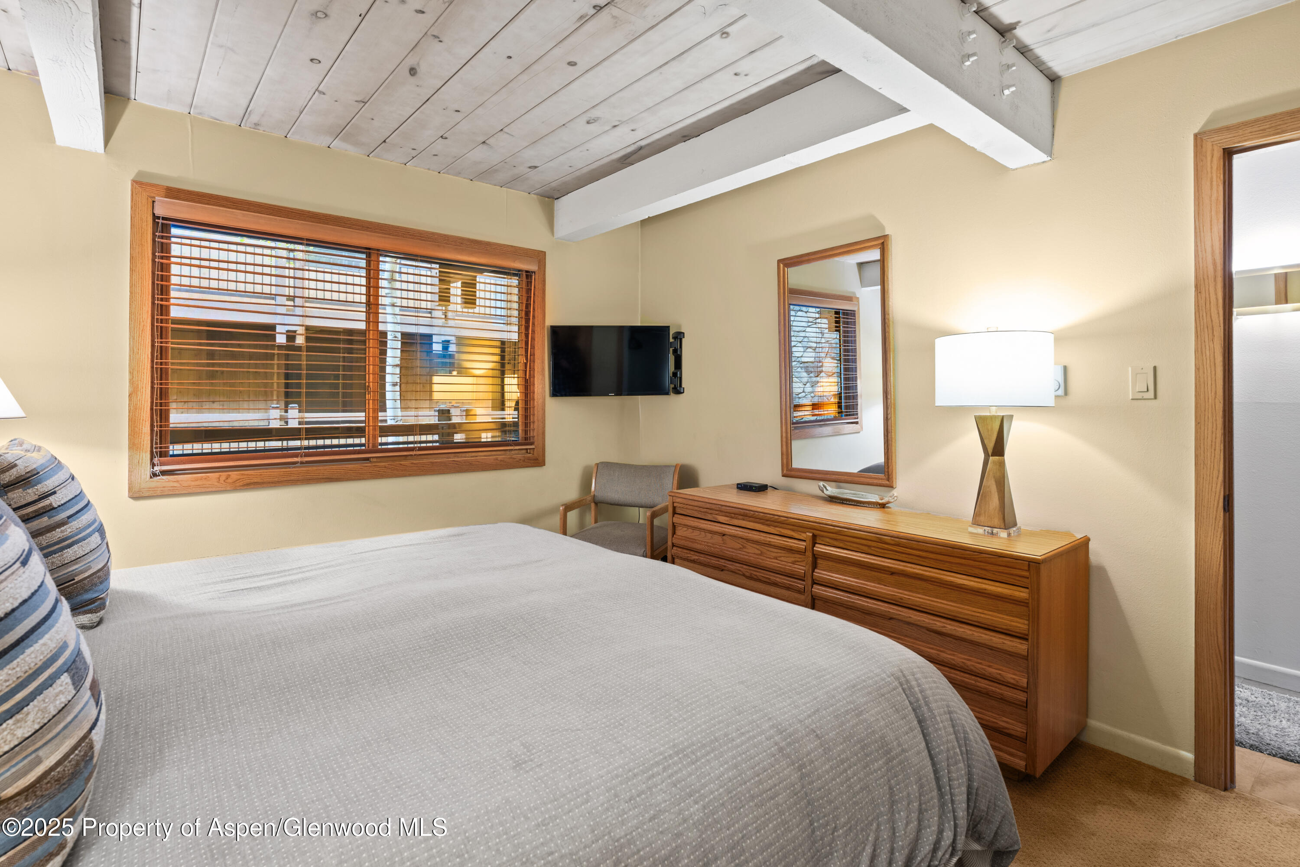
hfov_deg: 93.3
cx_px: 650
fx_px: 614
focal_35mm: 17
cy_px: 434
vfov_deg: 70.4
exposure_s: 5
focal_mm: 17
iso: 400
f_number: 7.1
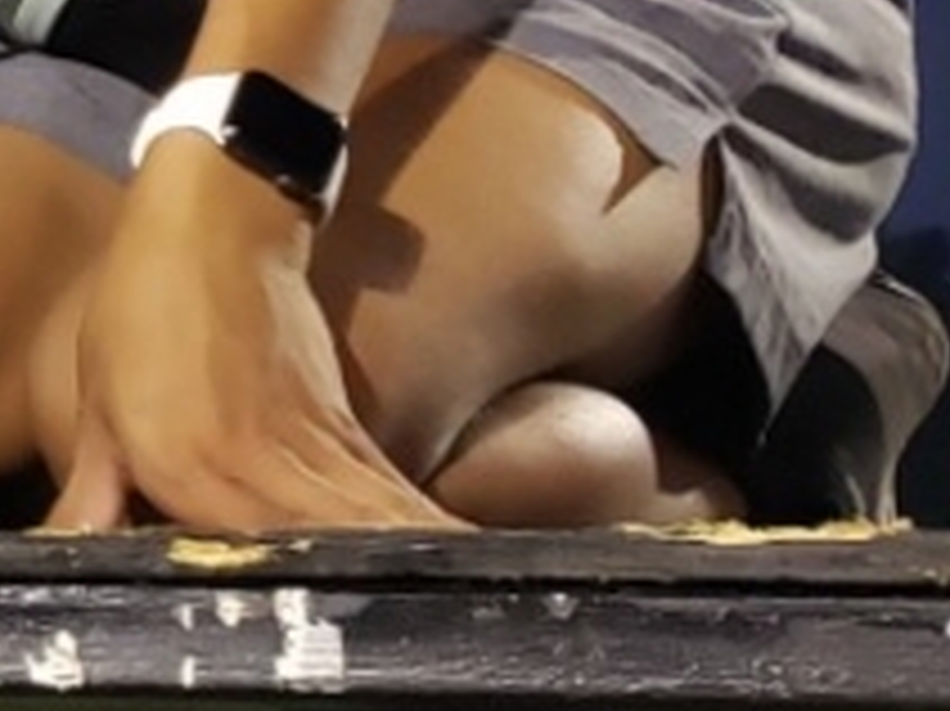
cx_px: -1675
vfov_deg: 9.8
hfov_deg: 10.5
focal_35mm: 148
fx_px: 4059
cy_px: -266
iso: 250
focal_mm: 4.3
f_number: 1.5
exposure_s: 1/60.2
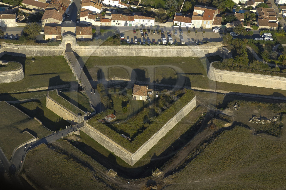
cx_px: 143
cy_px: 95
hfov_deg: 19.5
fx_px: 833
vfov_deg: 13.0
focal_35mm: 105
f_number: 5
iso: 100
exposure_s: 1/640
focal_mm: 70
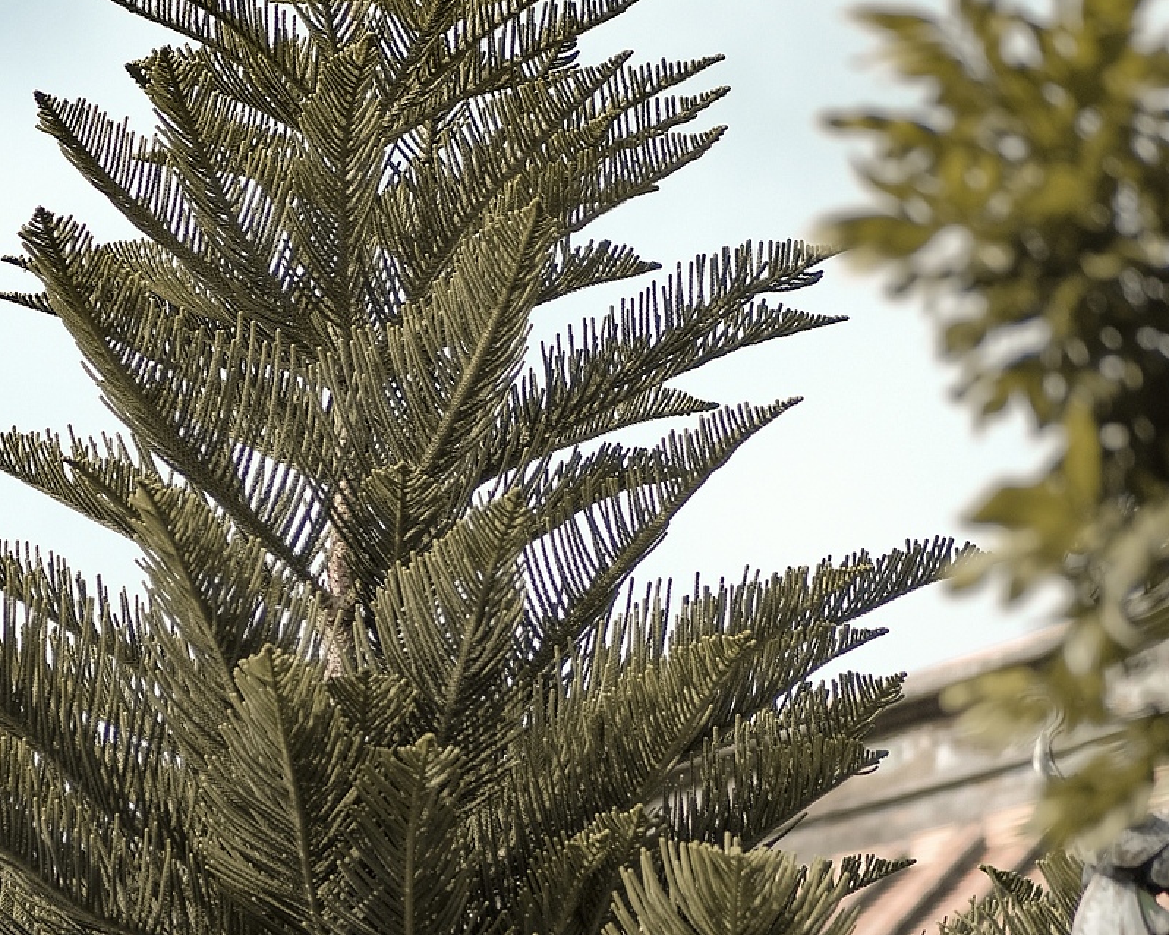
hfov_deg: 6.7
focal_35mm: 289
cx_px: 478
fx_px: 9996
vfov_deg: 5.3
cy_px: 756
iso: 200
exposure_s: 1/4000
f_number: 1.8
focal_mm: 85
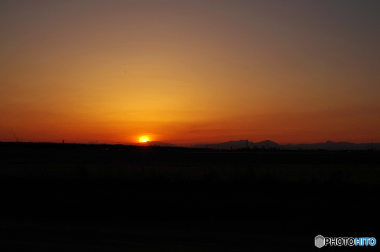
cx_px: 190
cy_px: 126
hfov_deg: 42.8
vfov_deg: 29.1
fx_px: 484
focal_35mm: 46
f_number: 11
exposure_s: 1/200
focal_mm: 31
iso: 200
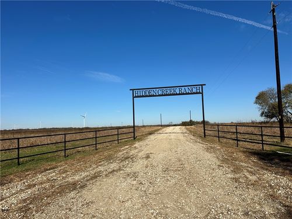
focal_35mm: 24
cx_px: 146
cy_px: 110
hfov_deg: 71.6
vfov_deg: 56.8
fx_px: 202
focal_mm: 6.86
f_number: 1.78
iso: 80
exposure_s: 1/8929
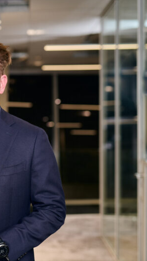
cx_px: -34
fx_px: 548
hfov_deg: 14.7
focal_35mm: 79
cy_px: 130
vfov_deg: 26.9
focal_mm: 50
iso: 320
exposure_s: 1/125
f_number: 2.8
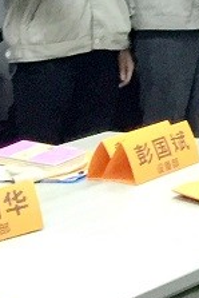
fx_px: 1341
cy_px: -155
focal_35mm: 162
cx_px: 652
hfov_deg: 7.3
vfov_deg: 12.1
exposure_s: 1/17
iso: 160
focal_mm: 4.15
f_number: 2.2
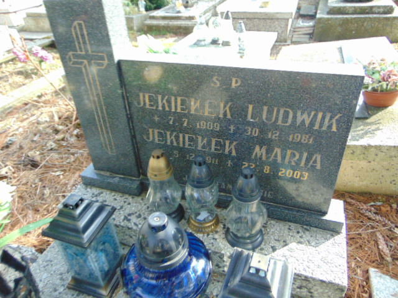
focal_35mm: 25
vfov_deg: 54.9
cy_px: 149
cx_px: 199
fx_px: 287
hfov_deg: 69.4
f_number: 3
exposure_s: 1/250
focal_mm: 4.5
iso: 250
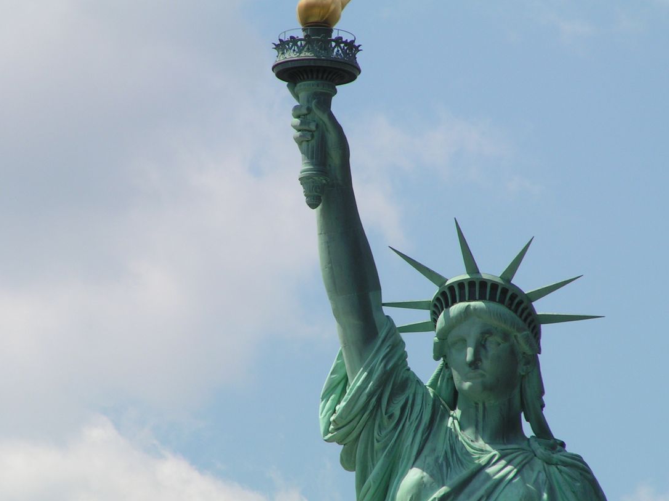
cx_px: 334
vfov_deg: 3.3
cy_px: 275
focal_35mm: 448
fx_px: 8656
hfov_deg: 4.4
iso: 50
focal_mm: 63
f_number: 5.6
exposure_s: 1/400
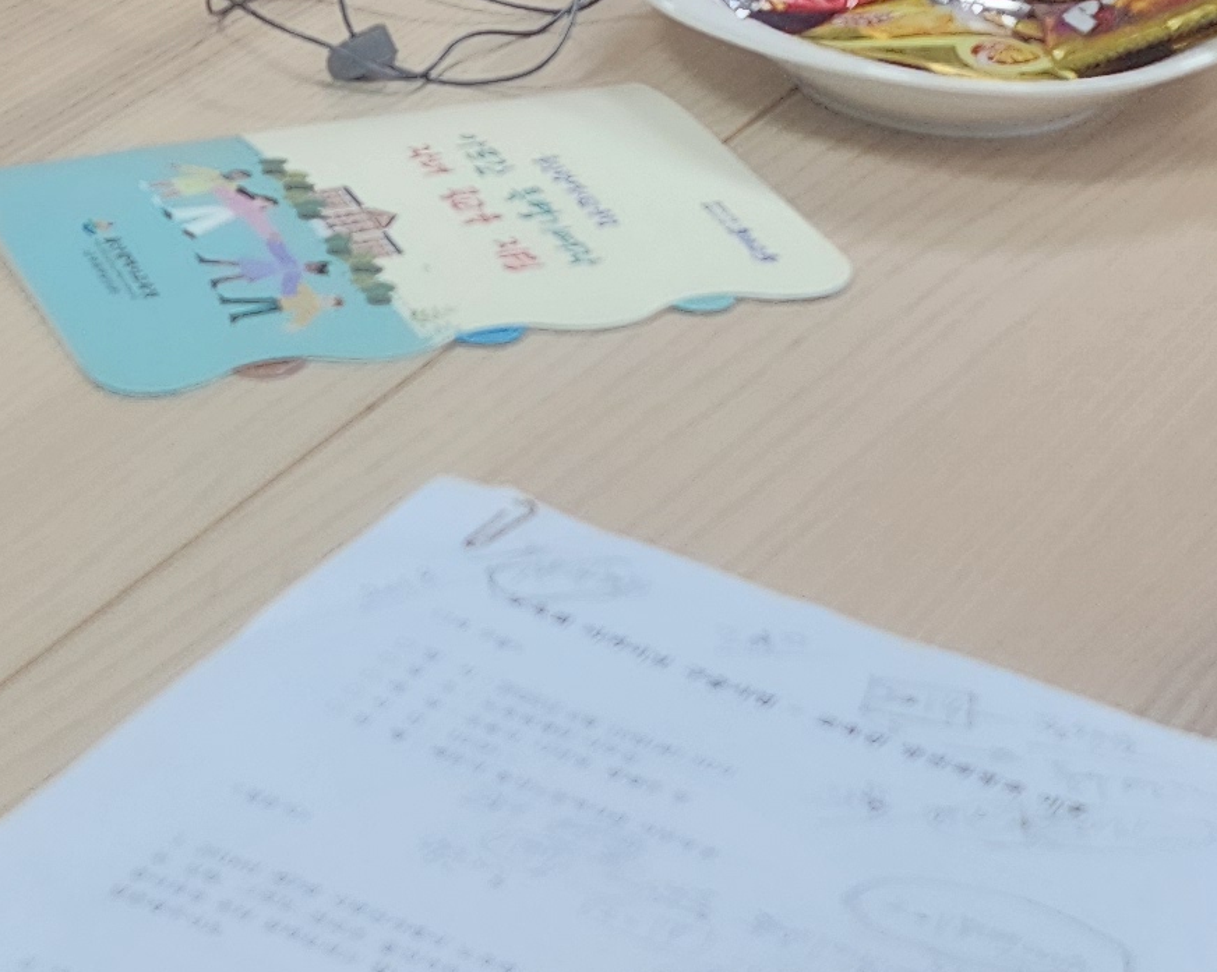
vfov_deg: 13.7
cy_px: -644
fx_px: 3709
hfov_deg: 18.5
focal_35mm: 103
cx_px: 246
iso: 160
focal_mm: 6.4
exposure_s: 1/120
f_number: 1.8
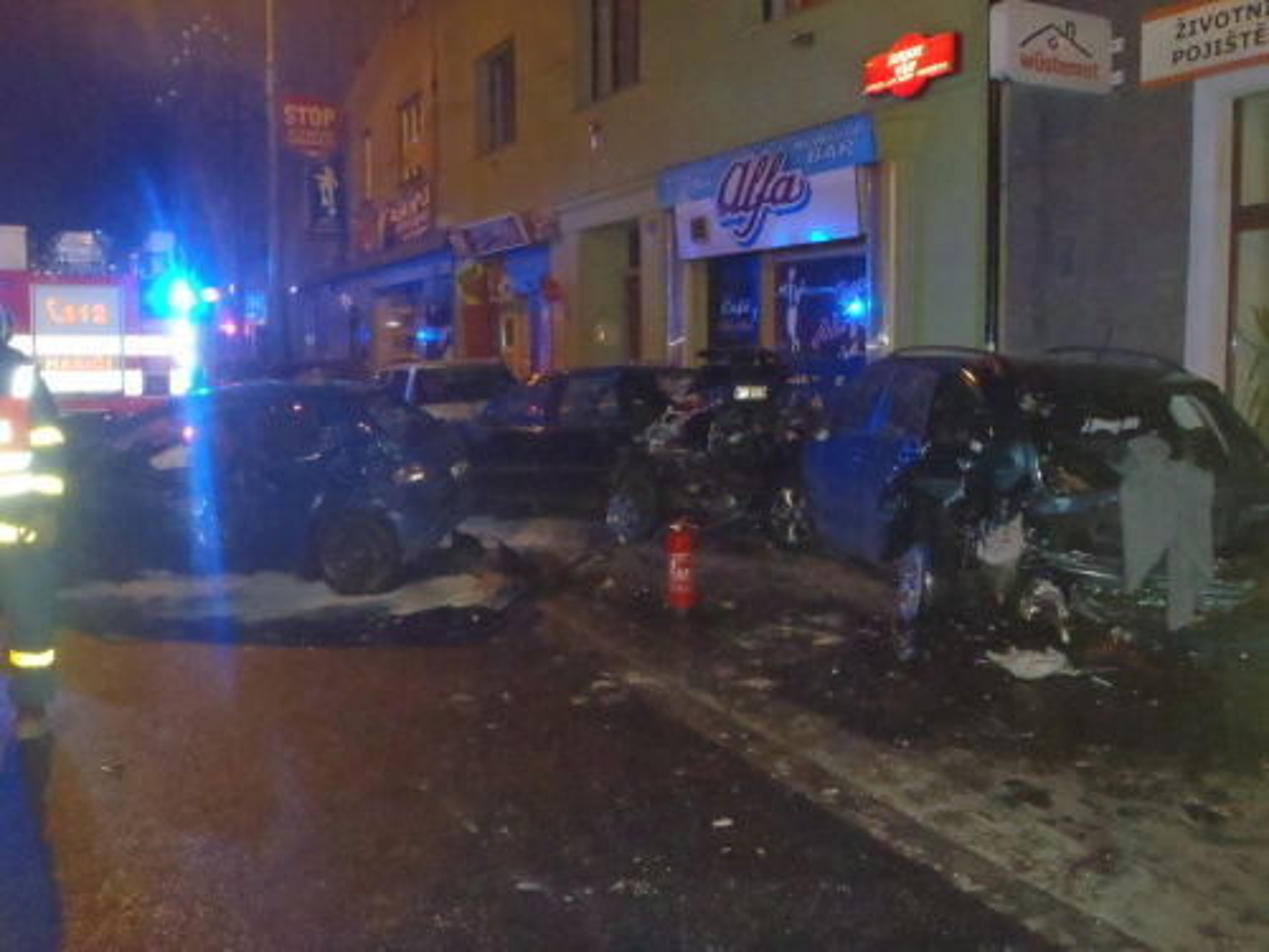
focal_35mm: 28
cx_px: 634
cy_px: 476
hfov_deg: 63.4
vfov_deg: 49.7
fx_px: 1026
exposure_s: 1/30
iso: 800
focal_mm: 5
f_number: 3.5
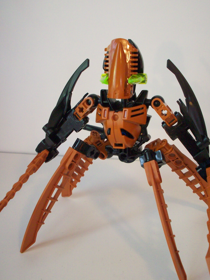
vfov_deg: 42.1
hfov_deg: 32.2
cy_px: 142
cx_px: 115
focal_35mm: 45
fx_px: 364
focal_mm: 6.2
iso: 160
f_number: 2.8
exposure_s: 1/9.63
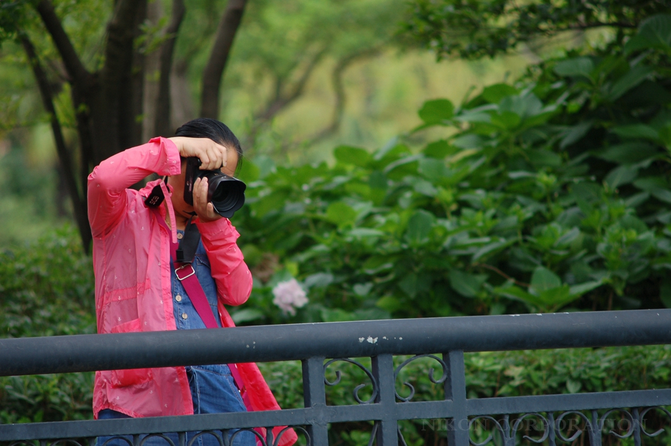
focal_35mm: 315
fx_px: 5866
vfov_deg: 4.4
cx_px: 336
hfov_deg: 6.5
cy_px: 223
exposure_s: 1/125
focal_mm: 210
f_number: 4
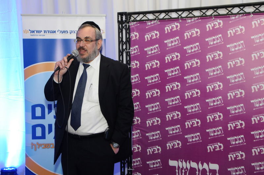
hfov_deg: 37.9
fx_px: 385
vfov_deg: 25.7
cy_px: 88
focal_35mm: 52
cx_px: 132
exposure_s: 1/50
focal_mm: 35
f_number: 4
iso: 800
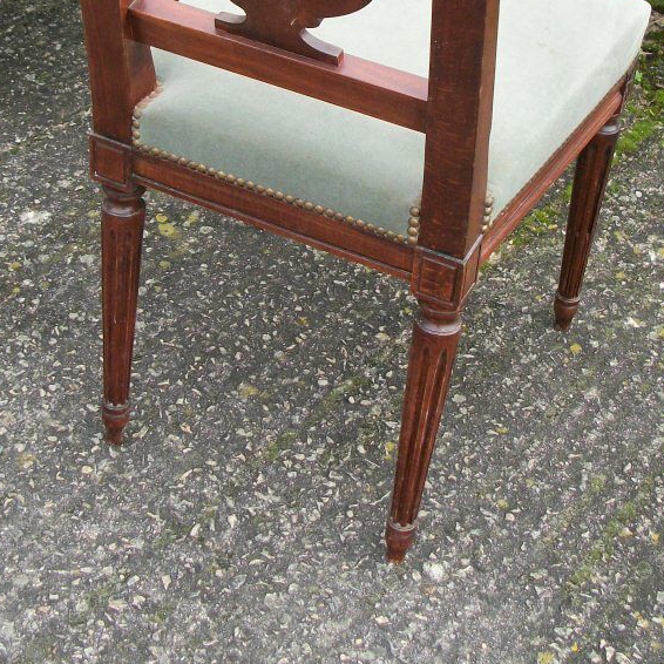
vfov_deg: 26.4
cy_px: 141
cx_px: 343
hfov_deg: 26.9
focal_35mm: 64
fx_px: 1389
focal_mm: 5.7
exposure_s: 1/160
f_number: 2.9
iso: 80
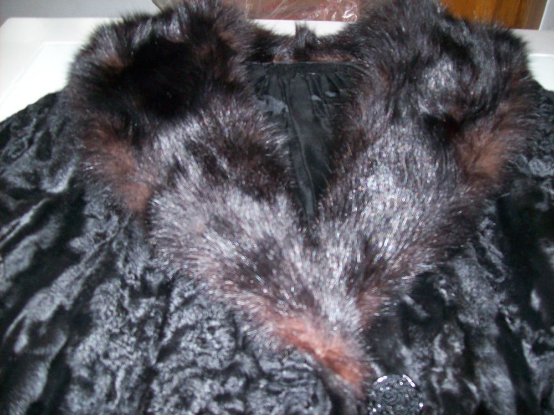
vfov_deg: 39.6
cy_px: 208
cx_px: 277
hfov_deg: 51.4
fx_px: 576
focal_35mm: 36
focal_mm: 6
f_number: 2.7
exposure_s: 1/64
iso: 200
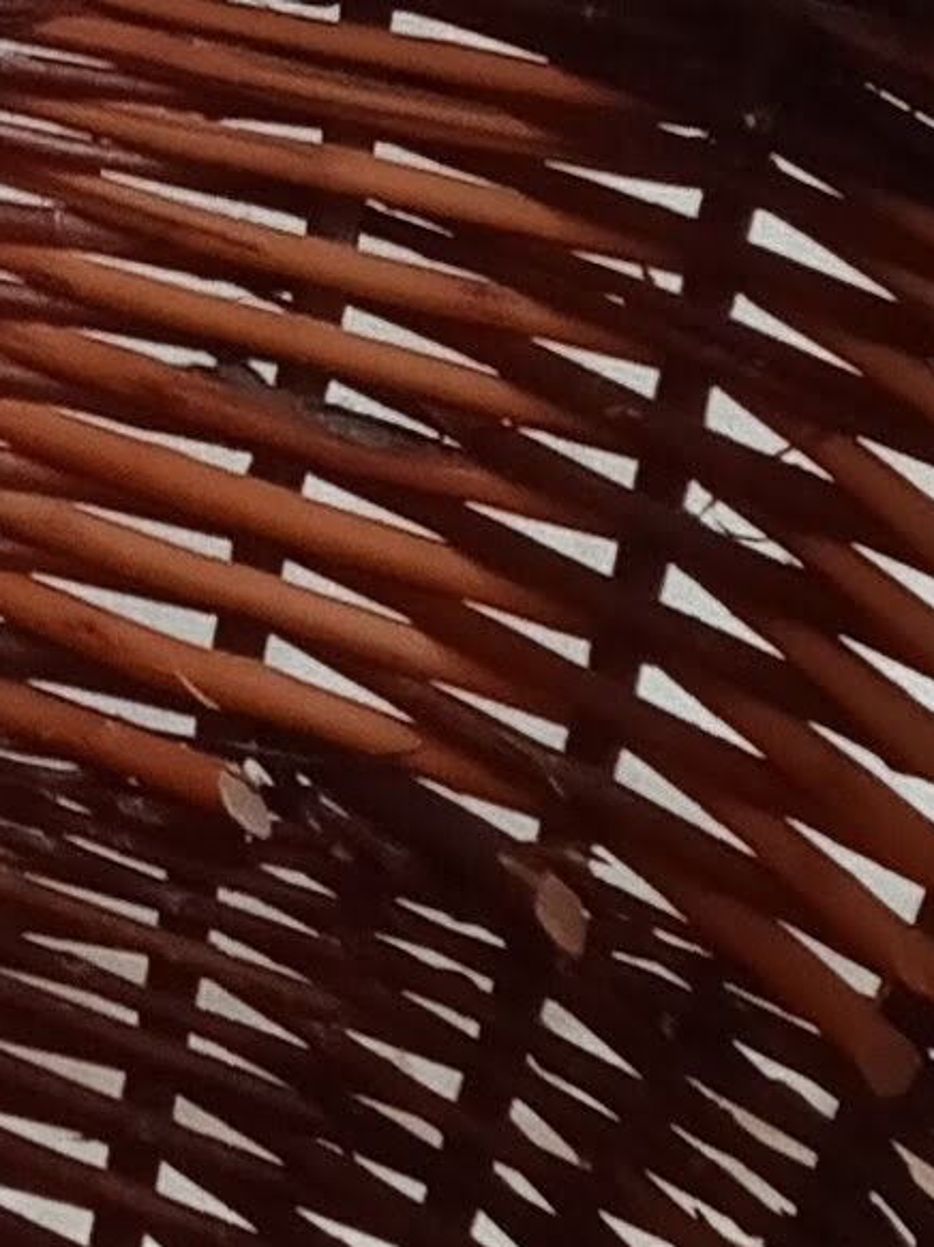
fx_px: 6948
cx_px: -465
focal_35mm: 193
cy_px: 857
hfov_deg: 7.6
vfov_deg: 10.2
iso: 147
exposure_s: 1/50
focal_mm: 3.54
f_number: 2
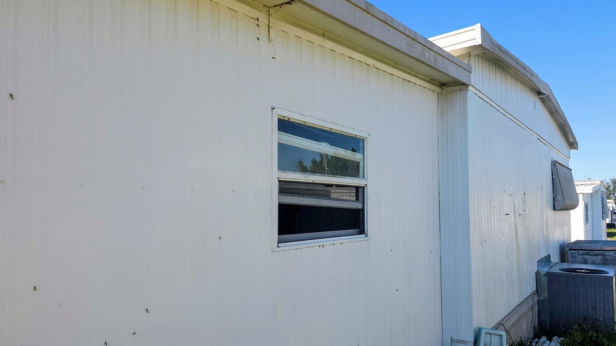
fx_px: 425
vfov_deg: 44.3
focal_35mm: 26
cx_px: 312
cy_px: 193
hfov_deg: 71.9
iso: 10
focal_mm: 6.3
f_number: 1.7
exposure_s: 1/380
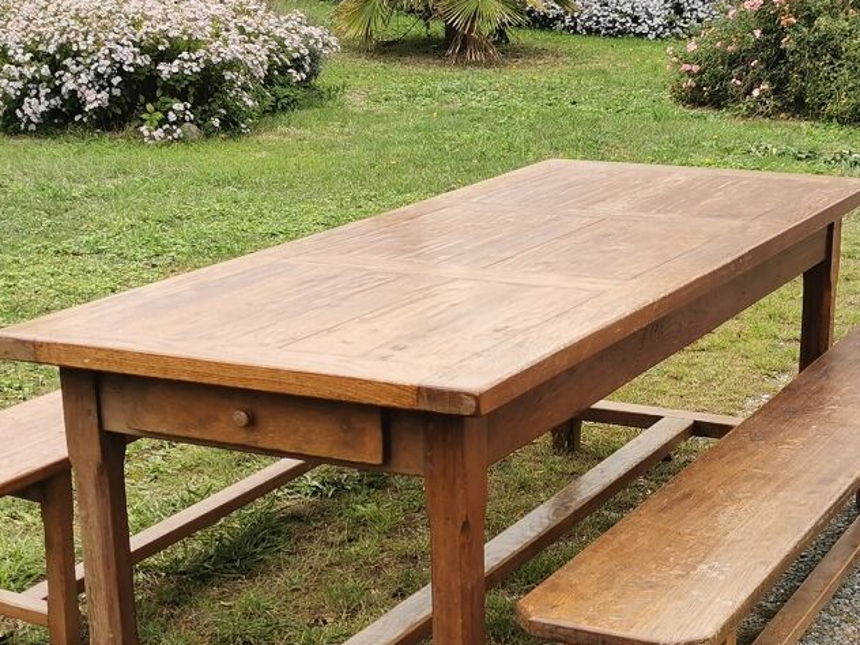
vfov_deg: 21.4
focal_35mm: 68
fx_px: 1689
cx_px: 459
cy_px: 505
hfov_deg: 28.6
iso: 50
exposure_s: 1/445
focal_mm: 5.58
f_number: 1.8
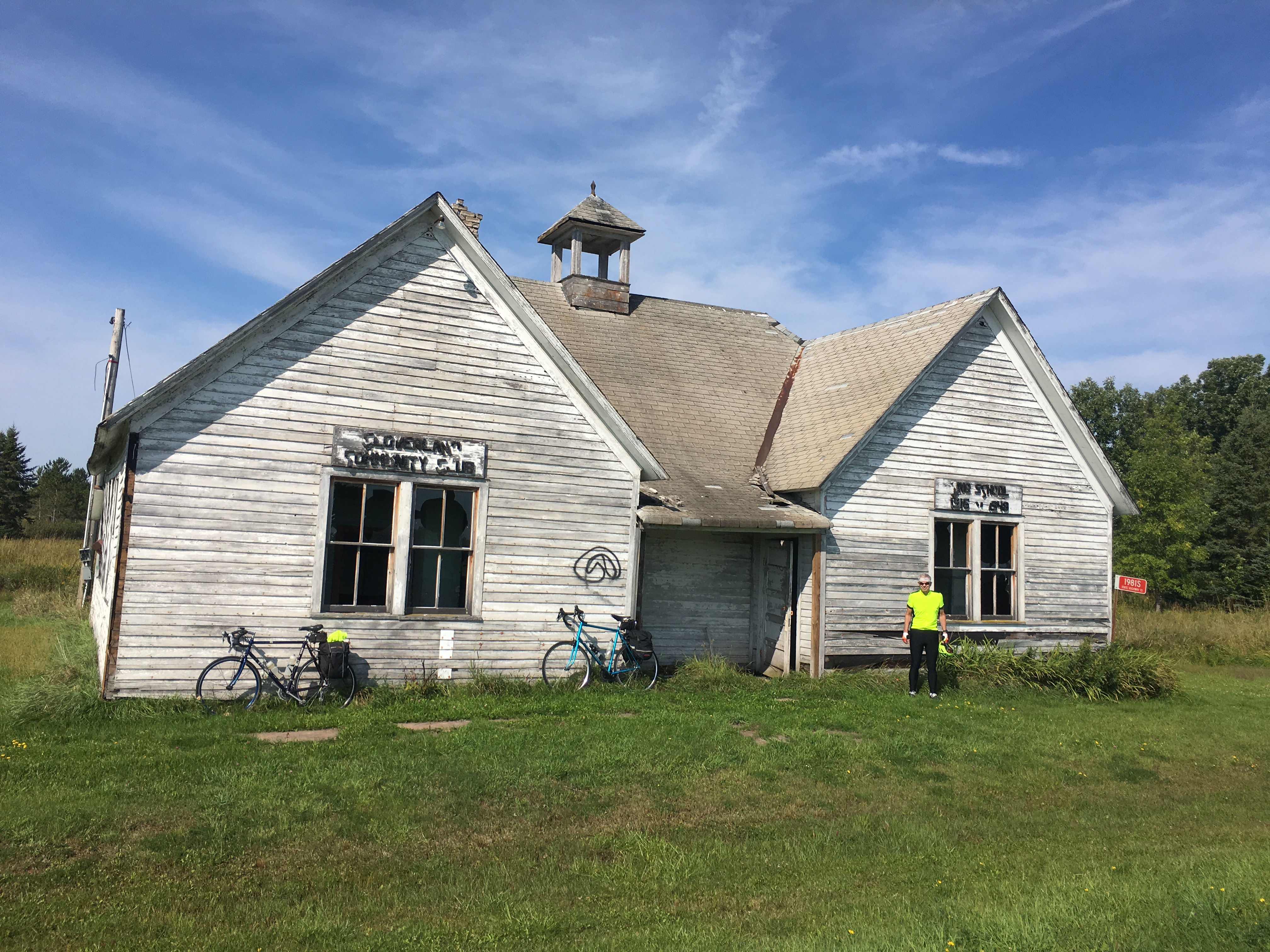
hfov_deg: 61.7
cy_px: 476
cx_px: 635
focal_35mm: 29
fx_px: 1064
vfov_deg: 48.2
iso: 25
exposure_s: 1/2747
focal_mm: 4.15
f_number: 2.2
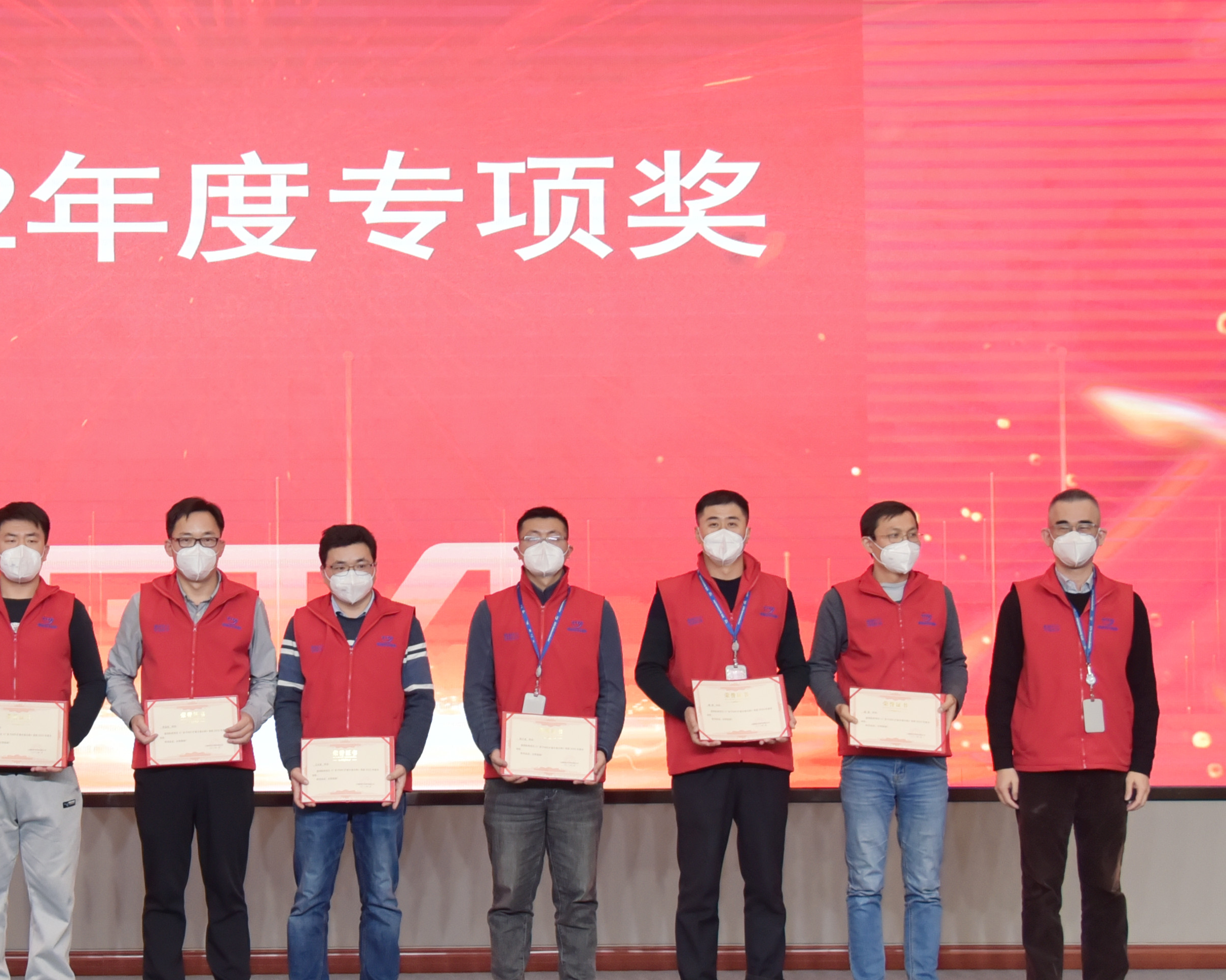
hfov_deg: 28.1
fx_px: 2395
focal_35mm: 66
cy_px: 368
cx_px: 252
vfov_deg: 23.1
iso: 1000
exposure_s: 1/125
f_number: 4
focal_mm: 35
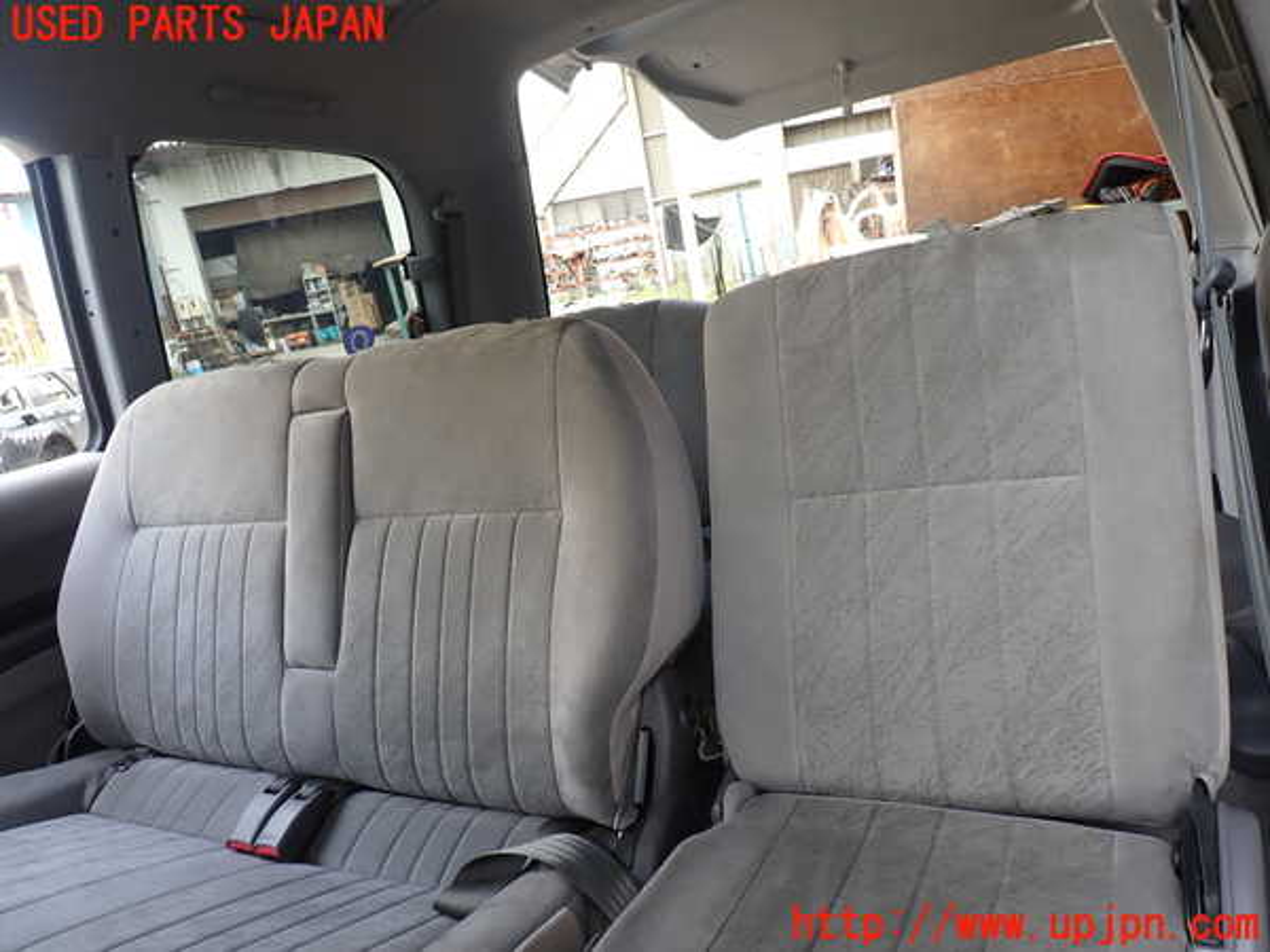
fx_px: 917
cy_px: 476
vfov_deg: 54.9
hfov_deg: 69.4
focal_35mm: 25
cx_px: 635
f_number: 2.8
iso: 100
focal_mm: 4.5
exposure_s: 1/80
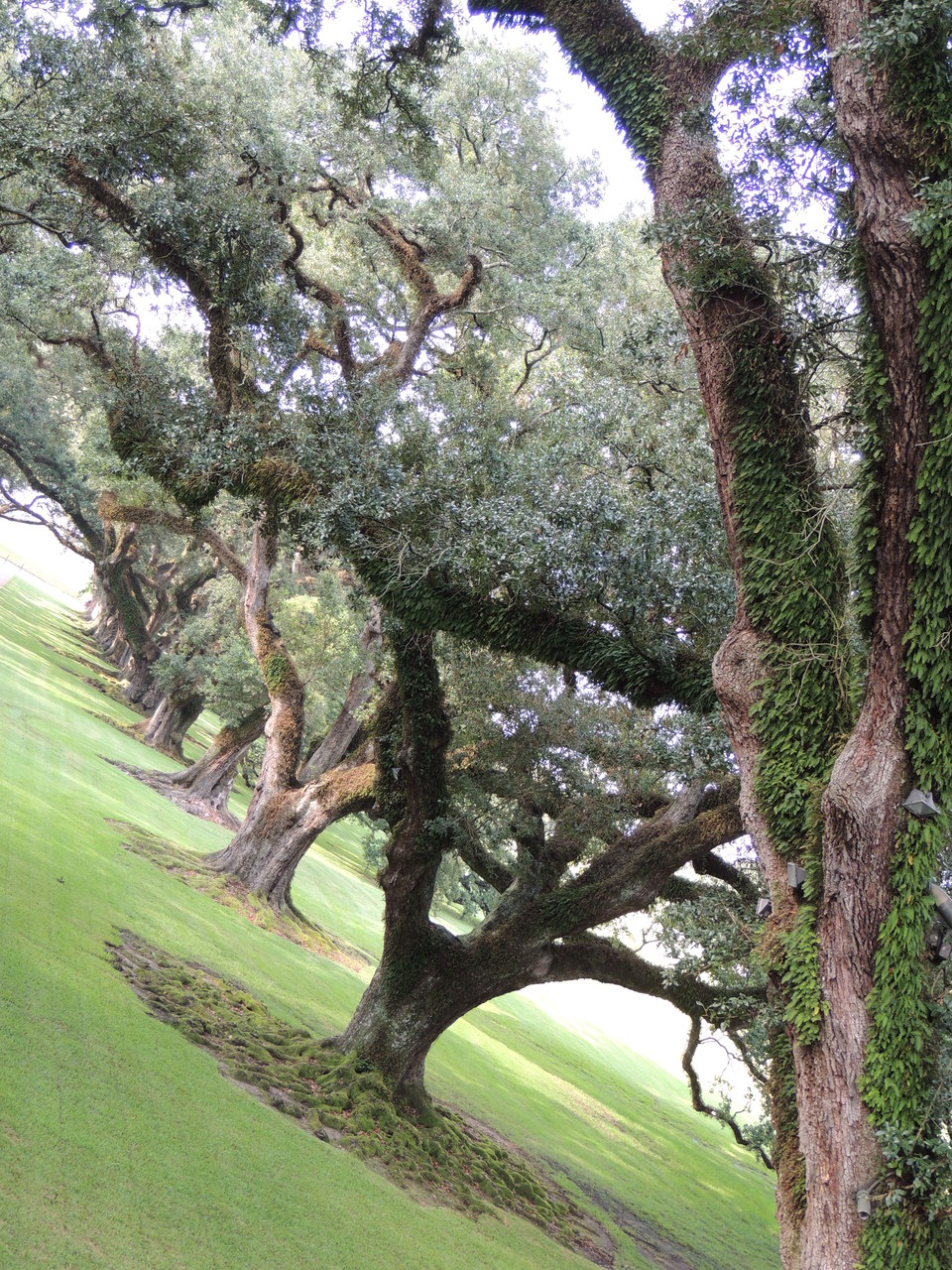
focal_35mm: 47
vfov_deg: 40.4
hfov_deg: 30.9
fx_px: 1723
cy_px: 635
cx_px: 476
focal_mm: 8.3
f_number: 3.5
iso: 110
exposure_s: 1/50
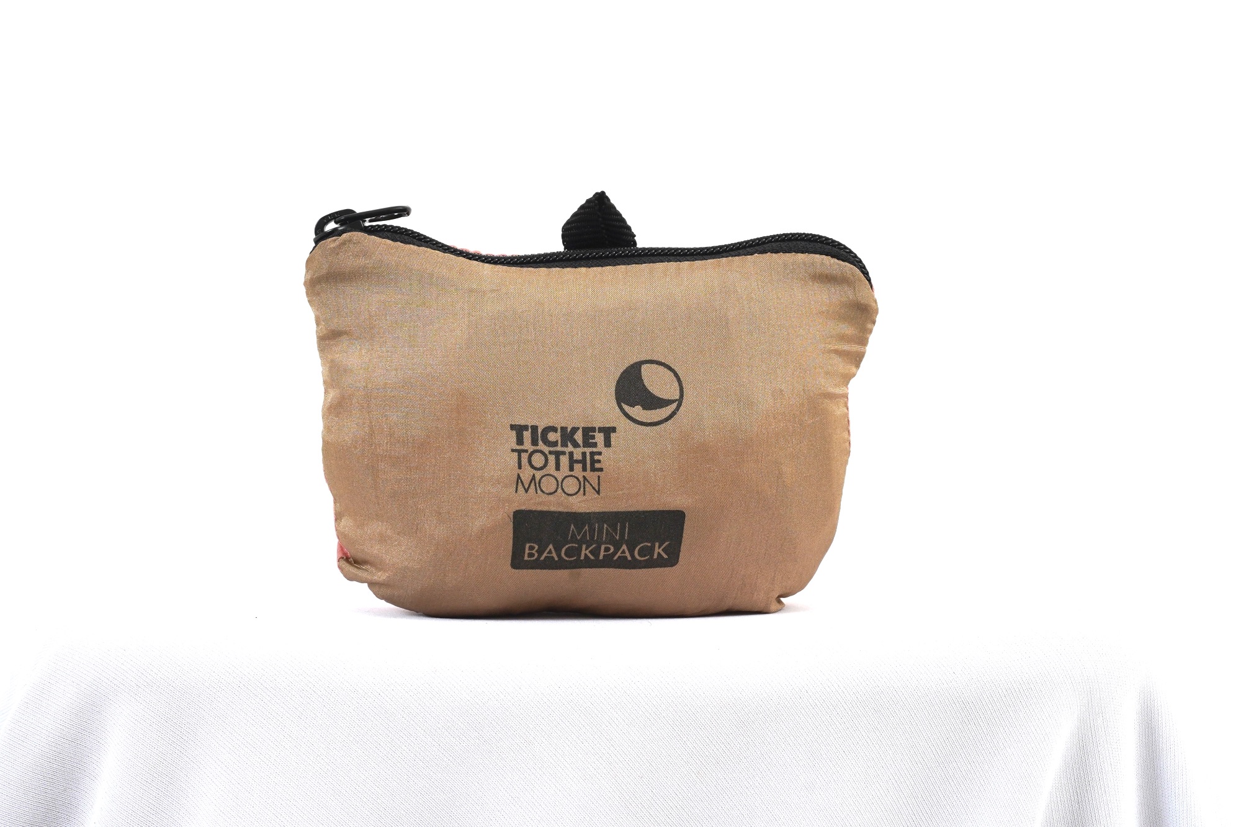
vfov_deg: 24.6
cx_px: 620
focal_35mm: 55
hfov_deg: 36.2
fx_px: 1896
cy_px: 414
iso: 200
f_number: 11
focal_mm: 55
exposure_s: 1/100
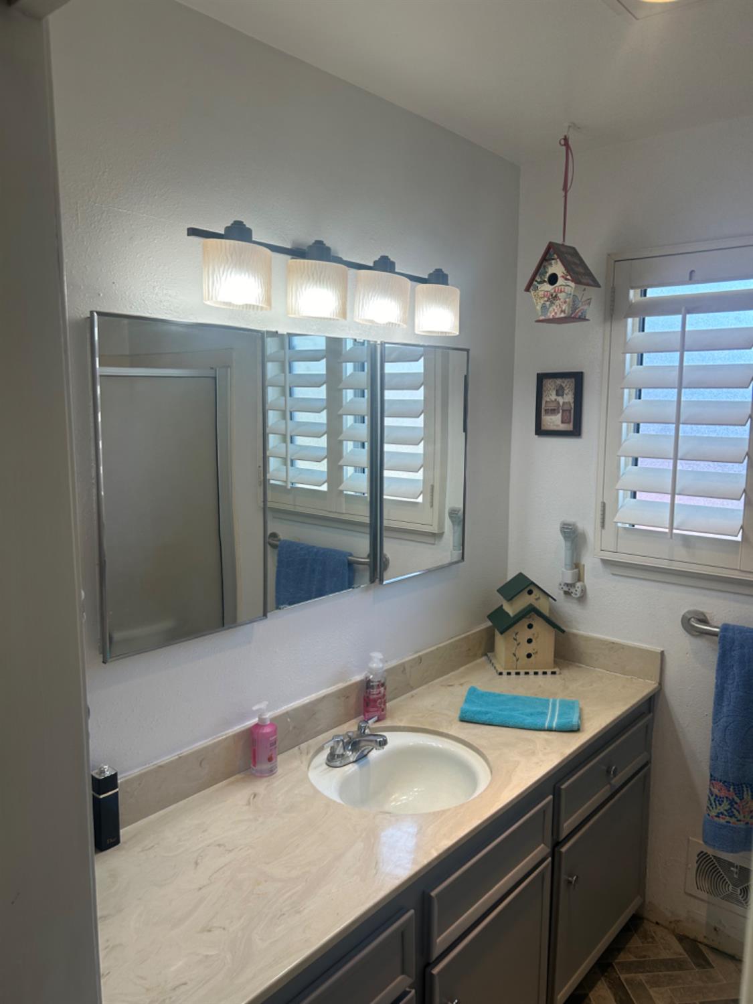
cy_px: 502
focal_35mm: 26
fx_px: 754
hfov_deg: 53.1
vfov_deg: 67.3
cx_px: 376
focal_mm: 5.7
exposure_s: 1/152
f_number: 1.5
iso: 40
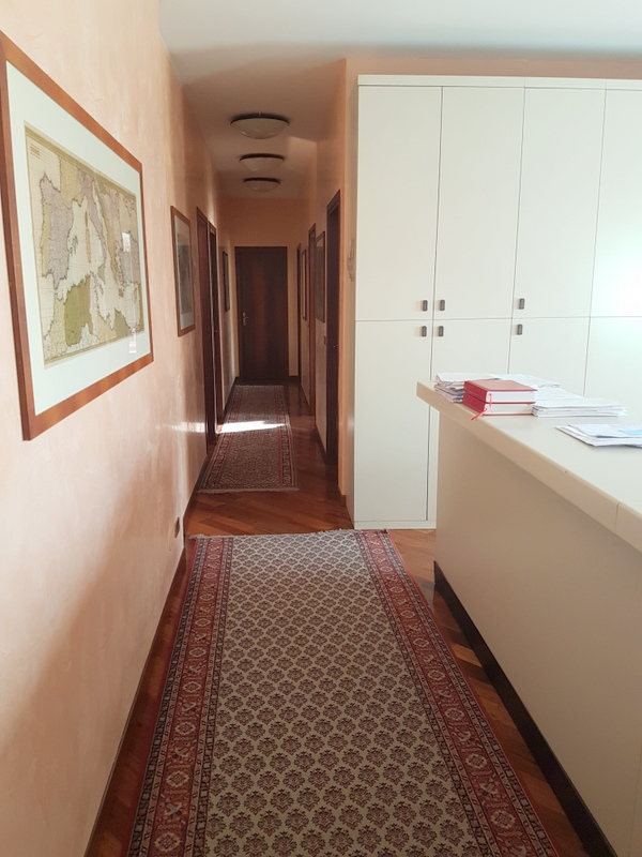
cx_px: 321
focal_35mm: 26
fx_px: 643
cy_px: 428
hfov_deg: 53.1
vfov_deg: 67.3
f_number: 1.7
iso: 125
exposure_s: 1/50
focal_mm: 4.2
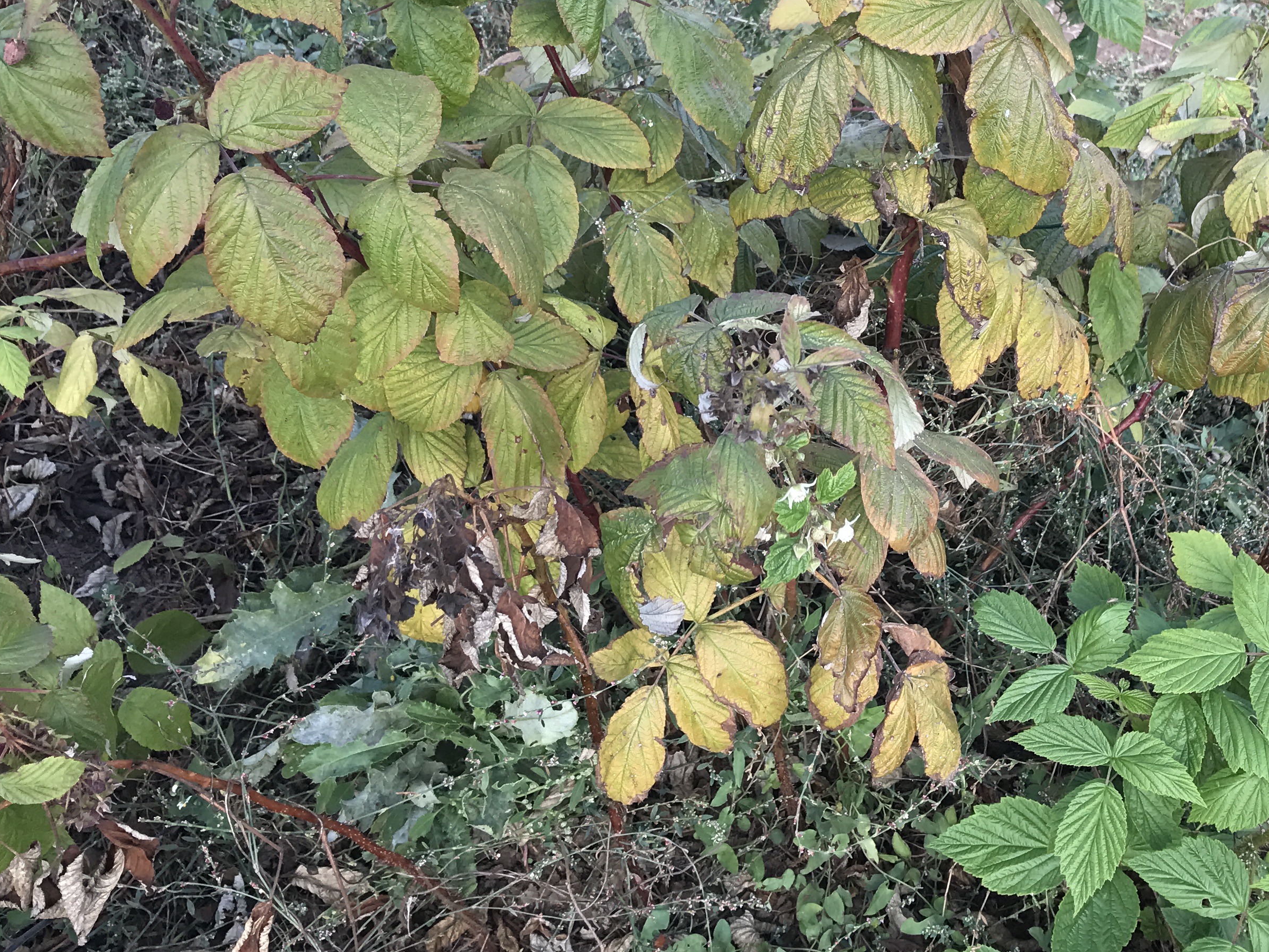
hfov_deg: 39.9
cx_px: 864
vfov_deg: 30.7
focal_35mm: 47
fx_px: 1723
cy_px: 337
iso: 20
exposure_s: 1/320
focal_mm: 3.99
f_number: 1.8
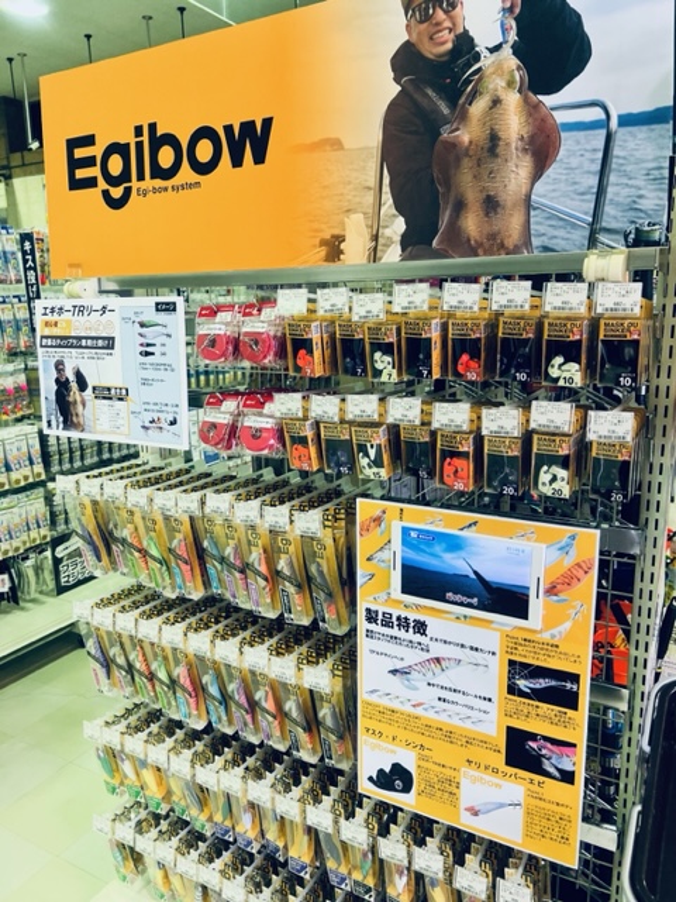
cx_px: 338
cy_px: 451
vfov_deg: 67.3
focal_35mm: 26
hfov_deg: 53.1
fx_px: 677
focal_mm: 5.7
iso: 100
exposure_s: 1/100
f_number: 1.5
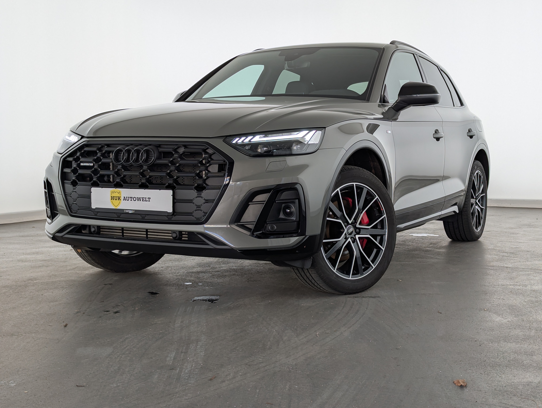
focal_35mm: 48
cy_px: 204
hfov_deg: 39.6
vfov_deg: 30.3
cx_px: 271
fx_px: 753
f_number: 1.85
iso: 41
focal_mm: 6.81
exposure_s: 1/190
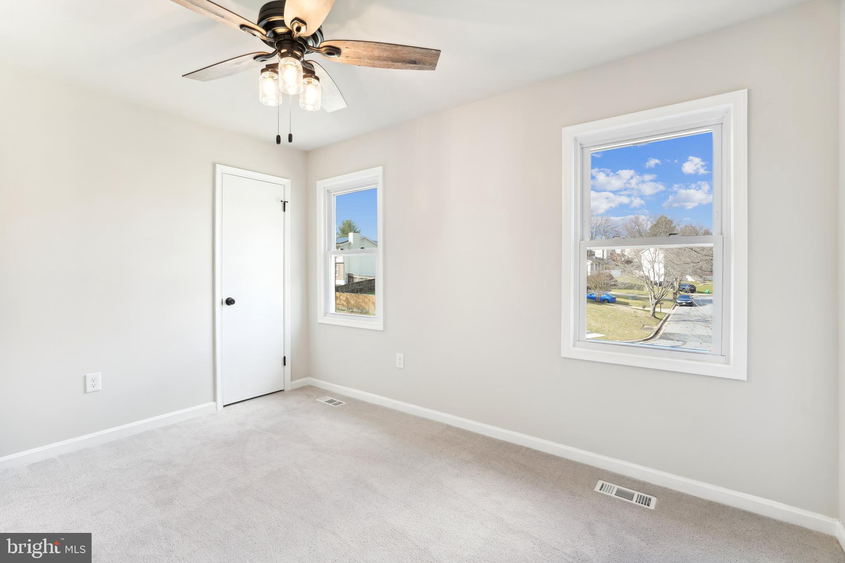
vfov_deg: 73.7
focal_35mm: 16
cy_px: 282
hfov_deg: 96.7
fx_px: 375
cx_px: 422
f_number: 8
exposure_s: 1/6
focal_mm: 16
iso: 100
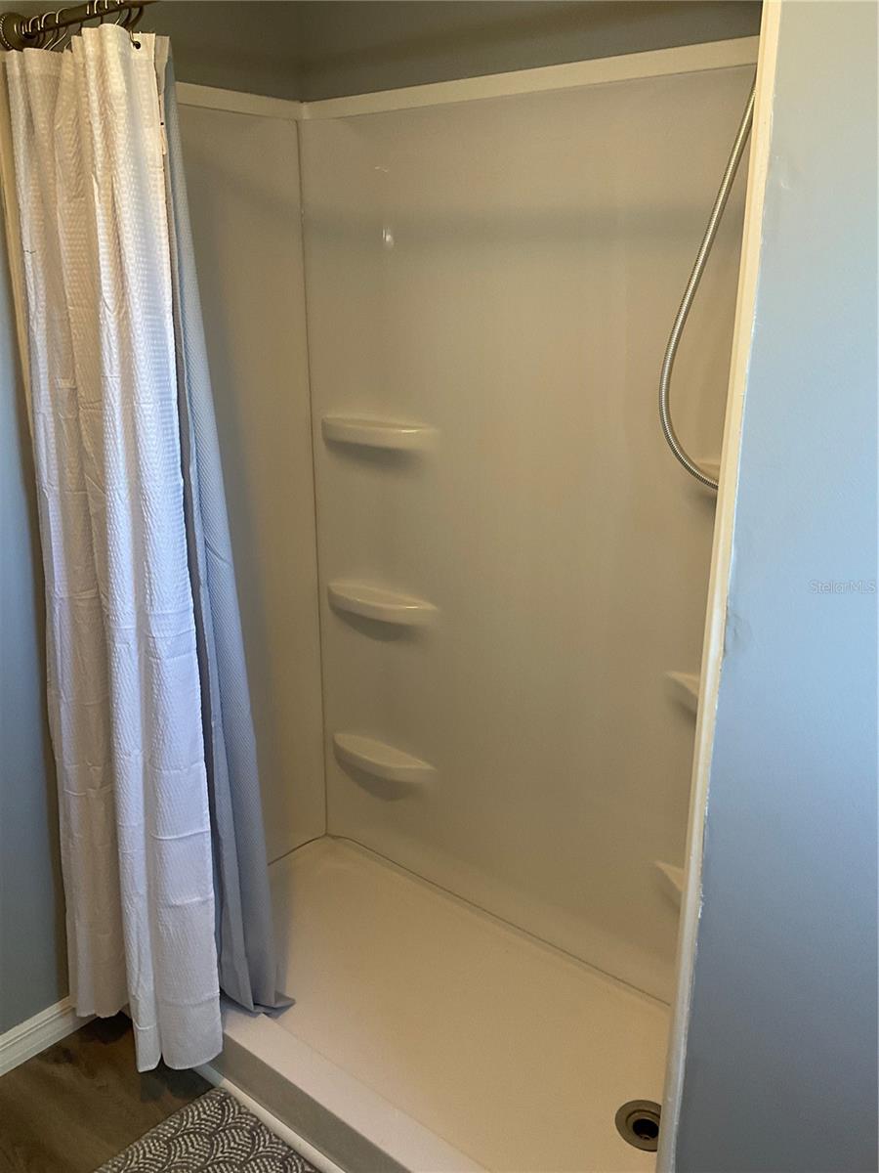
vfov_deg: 61.7
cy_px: 586
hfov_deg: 48.2
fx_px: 982
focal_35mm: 29
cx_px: 440
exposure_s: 1/60
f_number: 1.8
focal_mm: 3
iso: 80
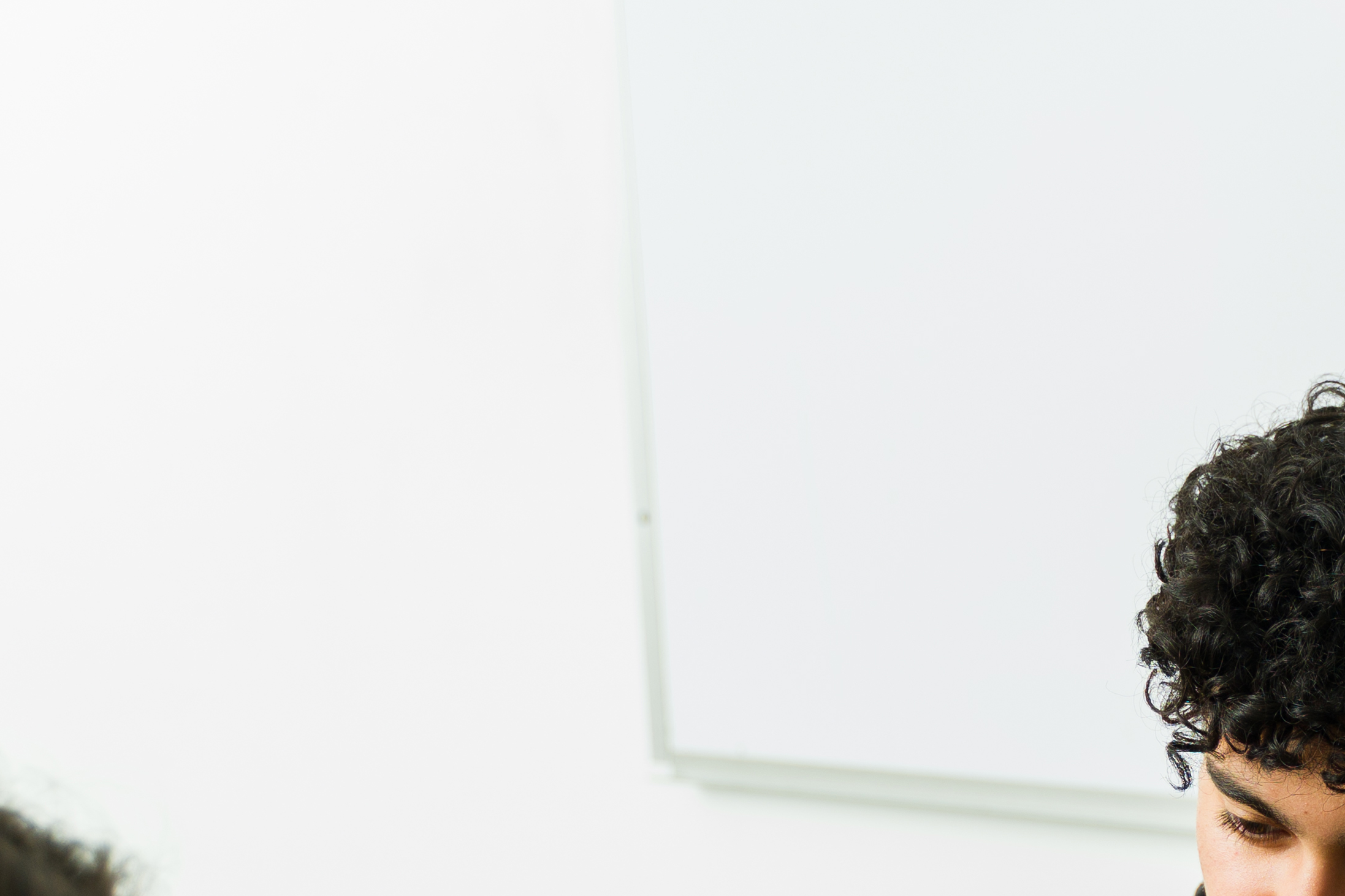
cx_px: 1581
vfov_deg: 13.2
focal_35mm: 99
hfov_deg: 19.5
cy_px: 1248
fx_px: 3699
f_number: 2.8
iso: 200
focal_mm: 31
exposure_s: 1/160
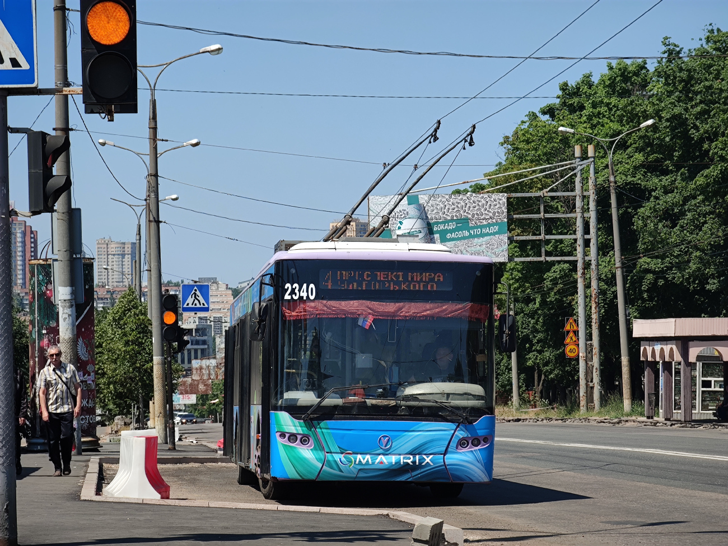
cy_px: 273
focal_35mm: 127
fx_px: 2671
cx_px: 364
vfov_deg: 11.7
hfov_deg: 15.5
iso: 50
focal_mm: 22
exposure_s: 1/221
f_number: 4.1
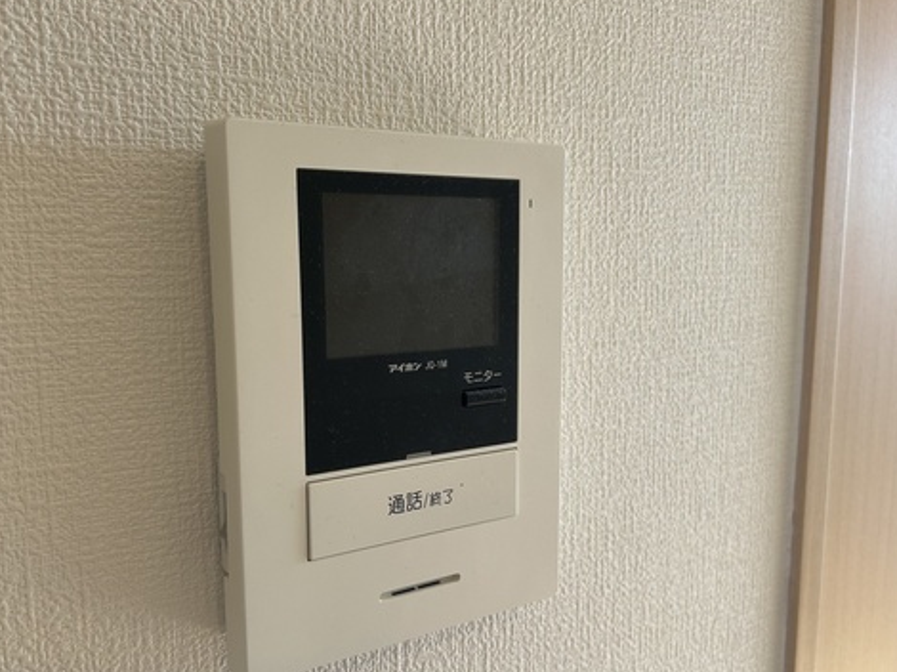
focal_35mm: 31
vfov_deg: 45.3
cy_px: 374
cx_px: 389
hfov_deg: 58.2
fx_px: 803
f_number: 1.5
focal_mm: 5.7
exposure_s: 1/122
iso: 32
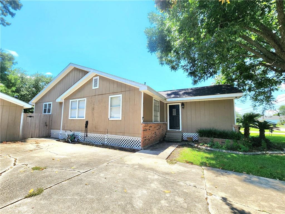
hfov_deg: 106.2
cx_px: 142
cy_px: 107
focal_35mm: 13
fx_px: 107
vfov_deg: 89.9
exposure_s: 1/1000
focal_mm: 2.2
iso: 50
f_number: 2.2
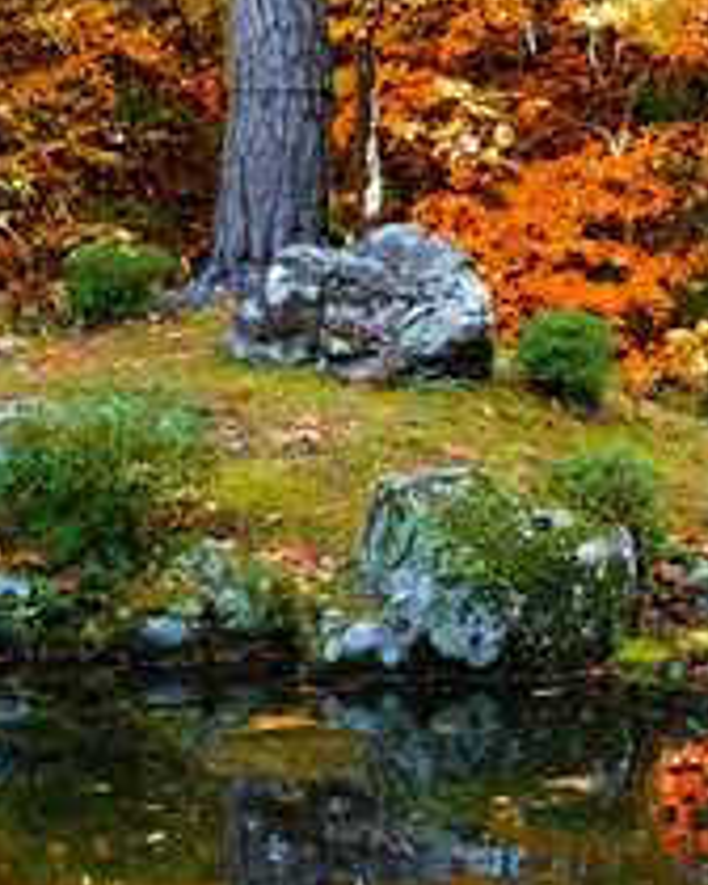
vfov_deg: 17.9
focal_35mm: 107
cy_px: 527
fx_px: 2803
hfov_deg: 13.5
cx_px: 1102
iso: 200
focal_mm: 20
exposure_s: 1/40
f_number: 4.5
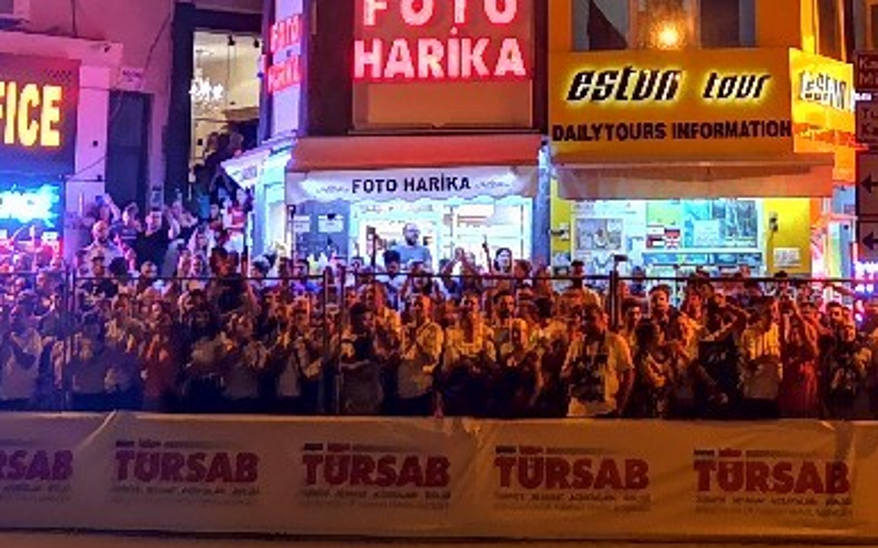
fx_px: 2273
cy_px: -296
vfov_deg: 13.0
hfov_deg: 21.8
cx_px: 560
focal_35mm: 95
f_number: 1.8
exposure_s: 4
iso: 400
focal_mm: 3.95
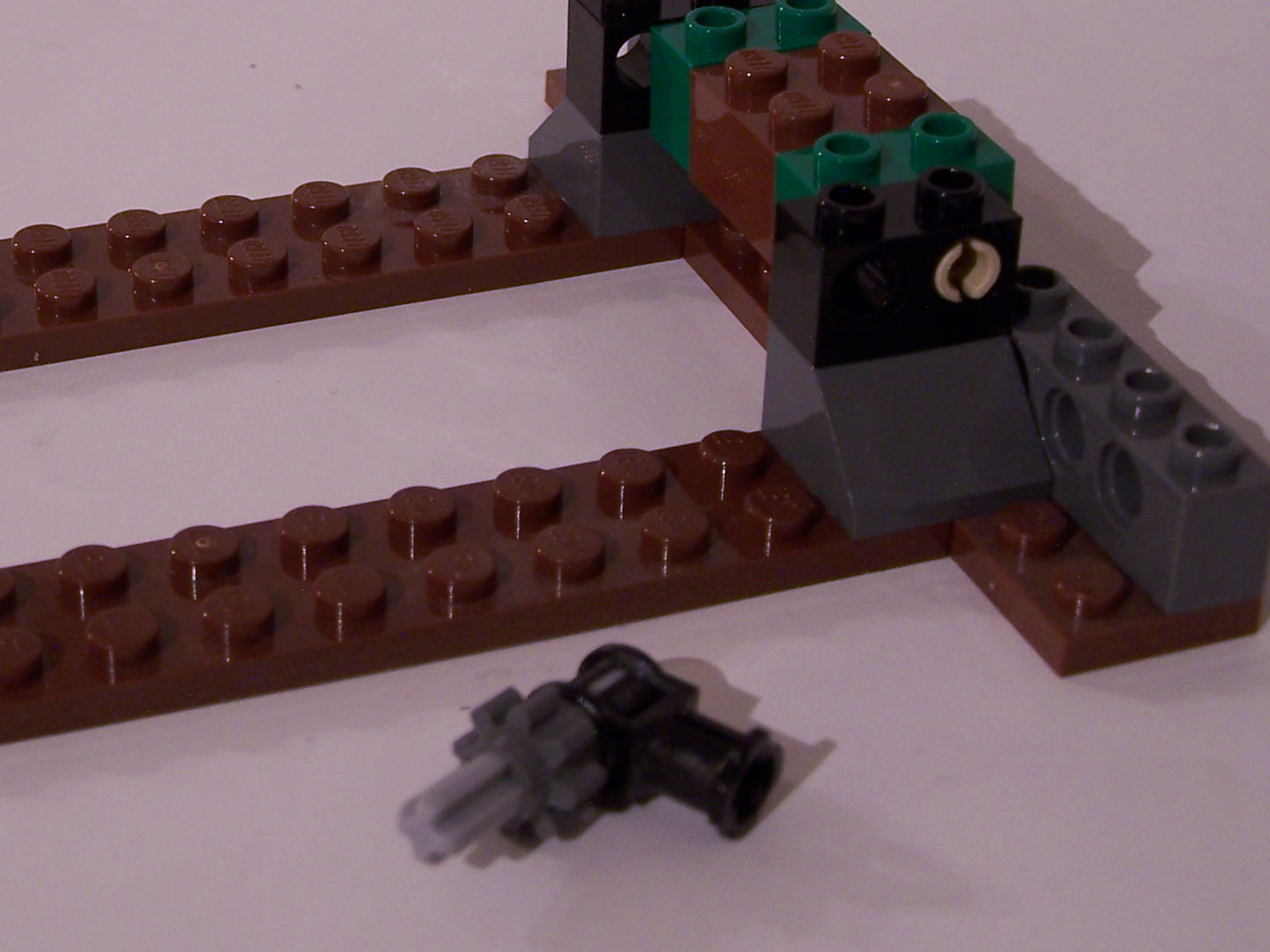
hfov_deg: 21.4
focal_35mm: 91
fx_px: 3339
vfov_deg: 16.2
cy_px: 236
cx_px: 381
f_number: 3
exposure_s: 1/3
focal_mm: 8.5
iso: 80
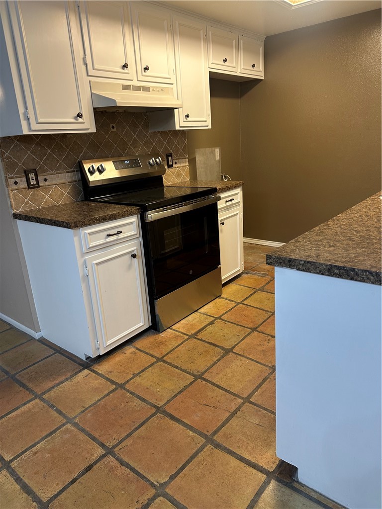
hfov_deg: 56.8
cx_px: 191
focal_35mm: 24
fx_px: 353
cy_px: 254
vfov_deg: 71.6
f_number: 1.78
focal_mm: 6.86
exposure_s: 1/60
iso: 125
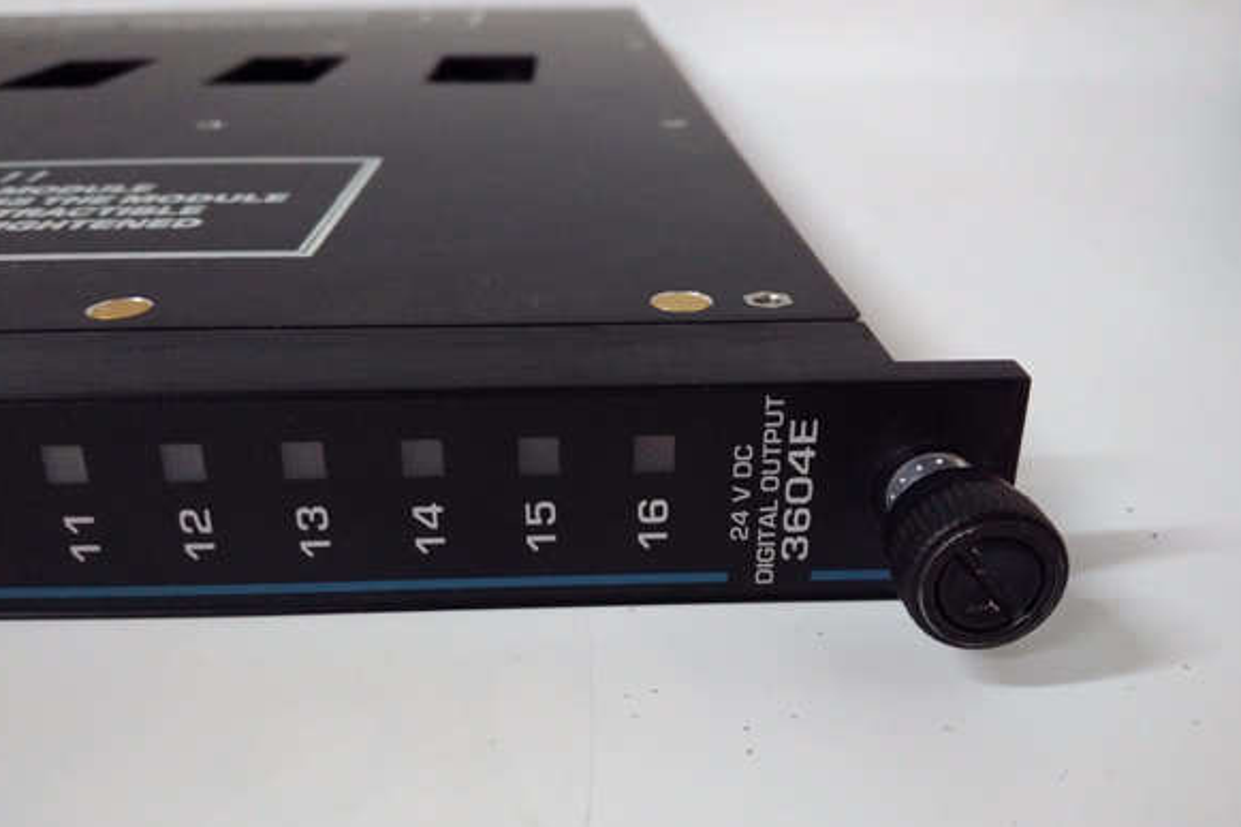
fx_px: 999
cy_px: 412
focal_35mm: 29
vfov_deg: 44.9
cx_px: 615
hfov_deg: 63.7
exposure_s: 1/33
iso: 617
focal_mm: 3.79
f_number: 2
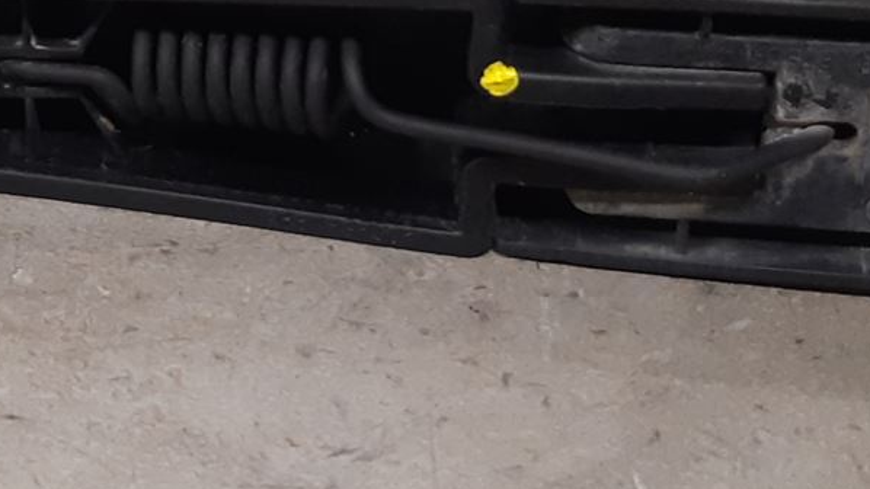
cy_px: 87
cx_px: -89
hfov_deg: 20.9
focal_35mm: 97
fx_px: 2237
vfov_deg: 12.4
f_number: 1.7
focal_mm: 3.93
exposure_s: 1/50
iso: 160
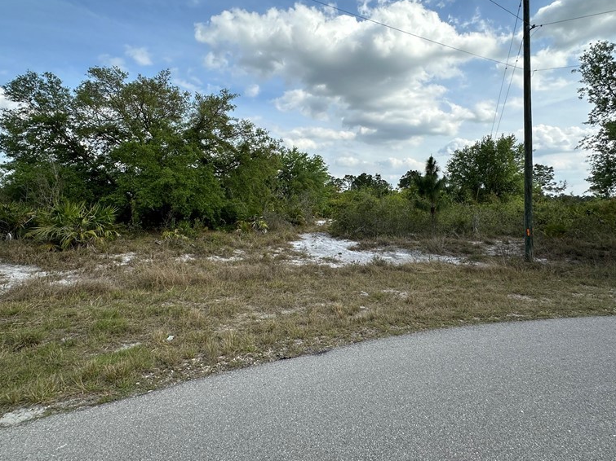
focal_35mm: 19
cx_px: 312
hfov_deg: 84.7
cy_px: 188
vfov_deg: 68.1
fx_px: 338
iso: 50
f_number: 2.2
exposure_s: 1/2053
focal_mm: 2.22
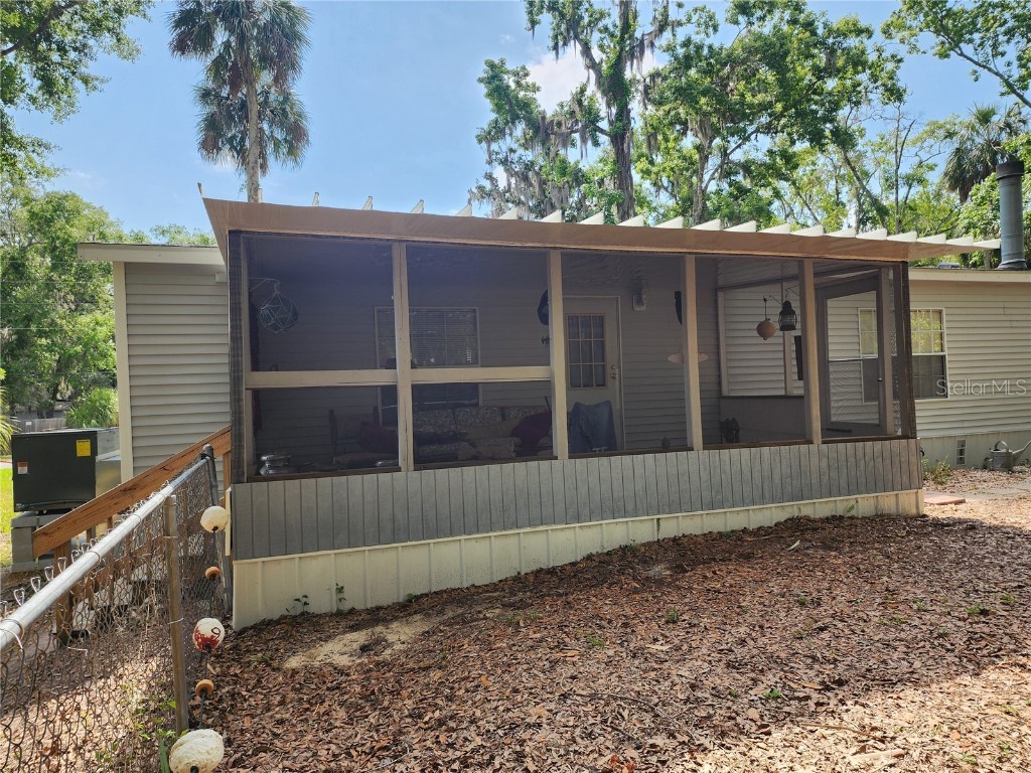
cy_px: 386
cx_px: 516
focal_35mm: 23
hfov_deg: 73.9
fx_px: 685
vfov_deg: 58.9
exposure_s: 1/366
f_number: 1.8
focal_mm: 6.4
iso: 12
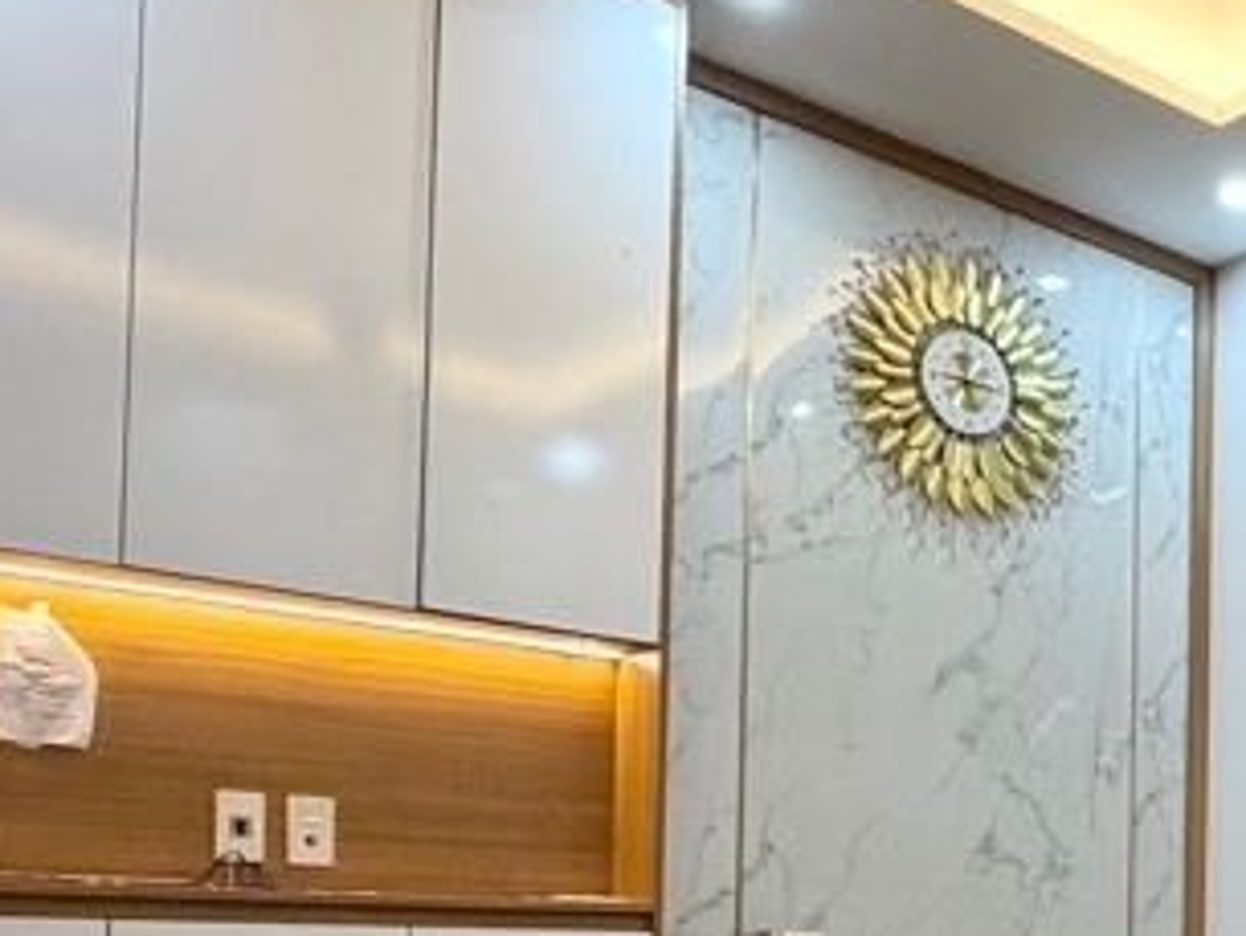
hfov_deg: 35.0
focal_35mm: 47
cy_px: 924
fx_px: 1692
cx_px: 1356
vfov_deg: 29.0
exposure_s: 1/100
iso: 200
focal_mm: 2.22
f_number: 2.2
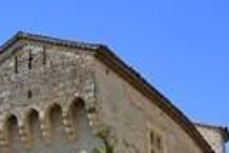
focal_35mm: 83
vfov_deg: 15.8
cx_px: 36
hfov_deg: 24.0
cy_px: 188
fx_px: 528
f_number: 11
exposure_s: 1/250
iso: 200
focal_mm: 26
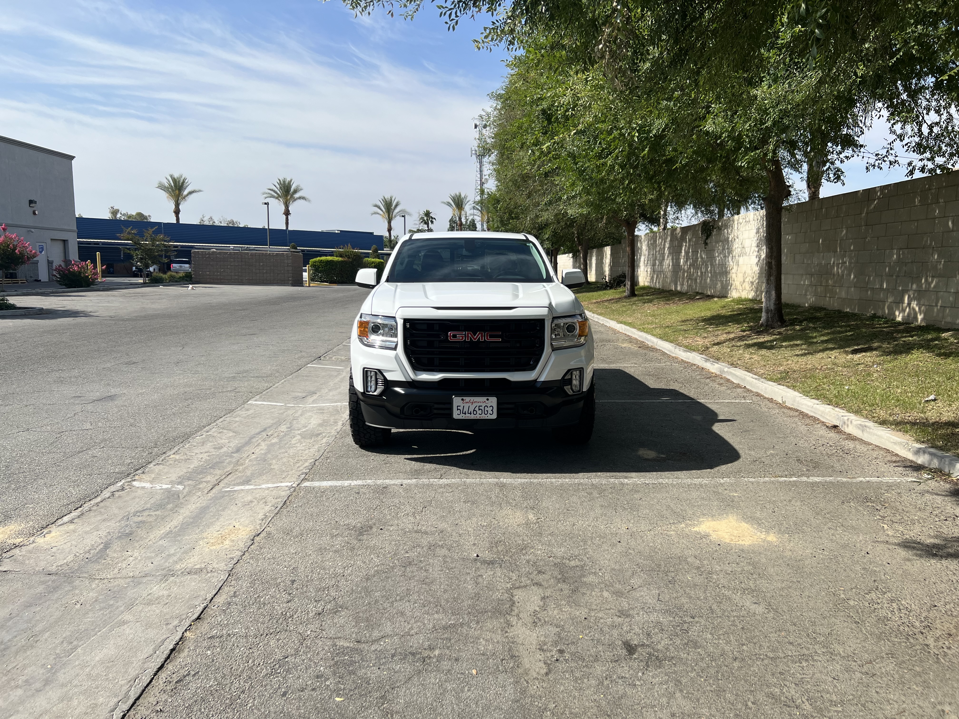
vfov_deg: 53.1
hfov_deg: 67.3
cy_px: 360
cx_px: 480
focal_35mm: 26
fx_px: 720
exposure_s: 1/4115
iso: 50
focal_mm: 5.7
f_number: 1.5
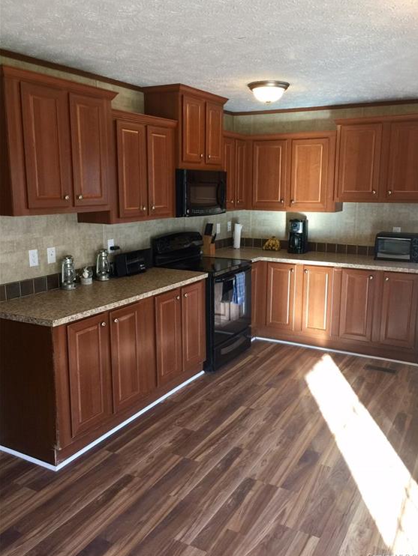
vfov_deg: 59.9
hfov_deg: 46.8
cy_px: 274
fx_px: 483
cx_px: 215
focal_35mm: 30
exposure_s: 1/30
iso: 50
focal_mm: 4.15
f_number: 2.2
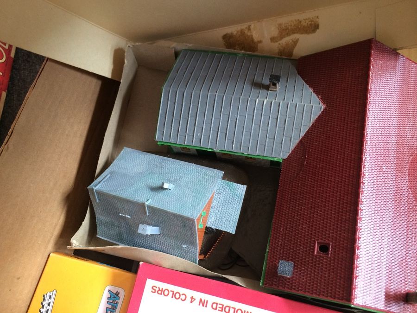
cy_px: 156
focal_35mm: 30
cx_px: 208
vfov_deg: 46.8
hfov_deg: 60.0
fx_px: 361
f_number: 2.2
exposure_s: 1/30
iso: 125
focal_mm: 4.12
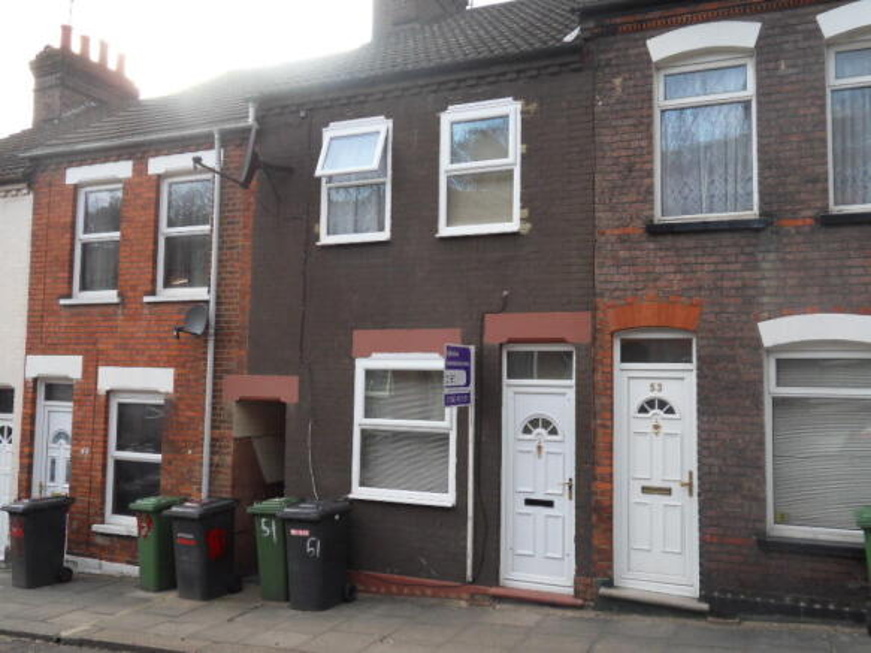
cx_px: 436
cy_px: 326
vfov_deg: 44.1
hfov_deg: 56.8
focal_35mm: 32
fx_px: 805
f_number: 3.7
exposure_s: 1/60
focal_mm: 5.6
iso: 100
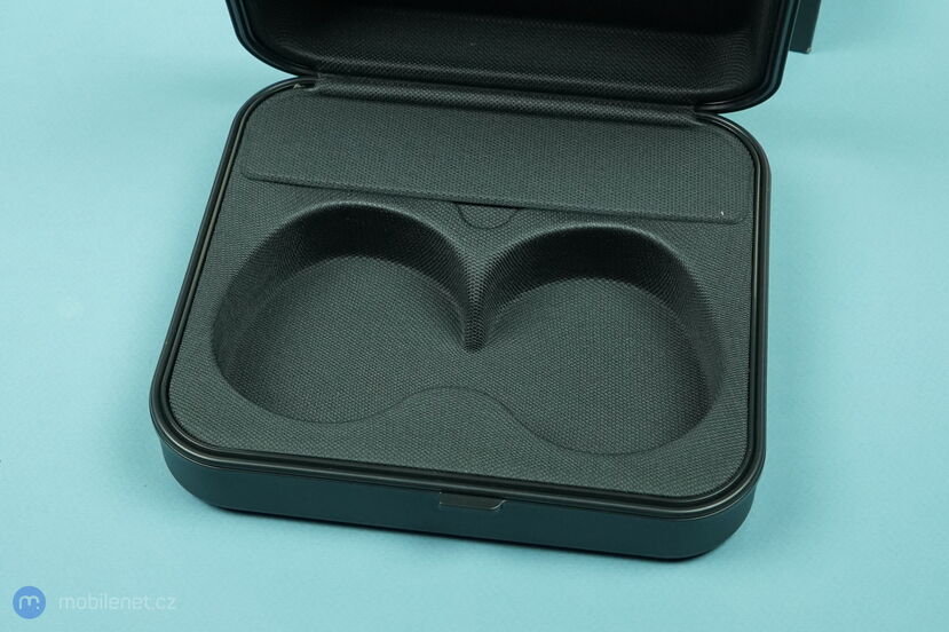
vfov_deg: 33.4
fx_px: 1054
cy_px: 316
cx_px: 474
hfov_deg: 48.5
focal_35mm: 40
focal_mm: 40
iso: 4000
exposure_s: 1/160
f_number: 9
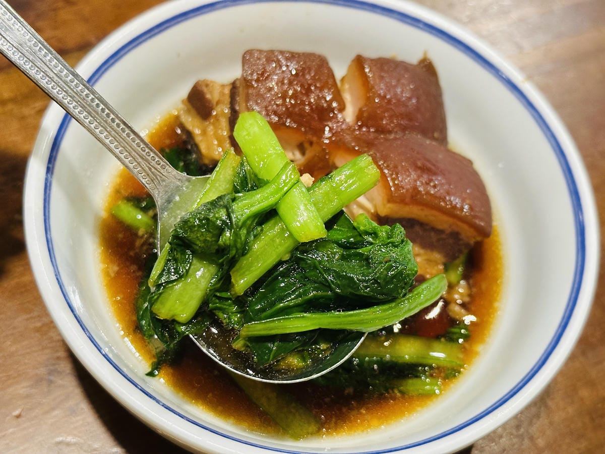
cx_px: 302
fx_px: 839
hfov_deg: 39.7
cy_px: 227
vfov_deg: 30.3
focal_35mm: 48
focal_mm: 6.86
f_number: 1.78
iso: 400
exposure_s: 1/40
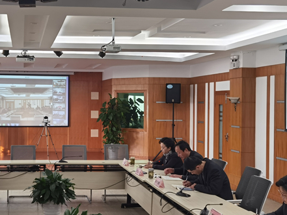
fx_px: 481
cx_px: 59
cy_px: 112
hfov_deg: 32.4
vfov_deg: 25.2
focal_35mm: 58
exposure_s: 1/92.6
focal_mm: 6.71
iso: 50
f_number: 1.9
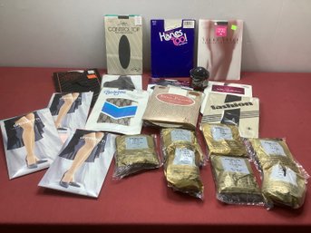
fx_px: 278
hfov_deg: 58.4
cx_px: 156
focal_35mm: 31
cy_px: 116
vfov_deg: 45.4
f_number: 2.4
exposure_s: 1/60
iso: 80
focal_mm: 3.3
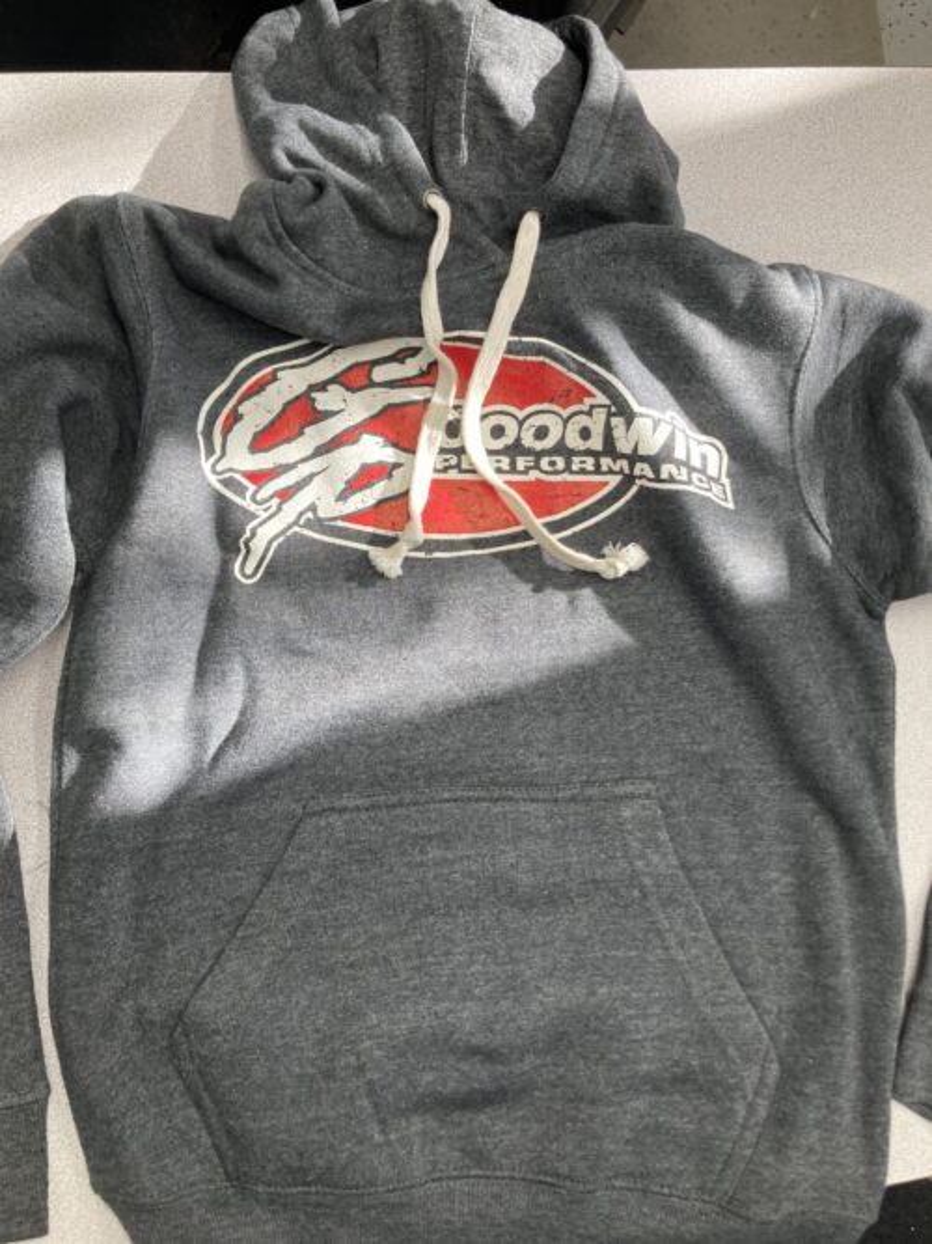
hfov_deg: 49.7
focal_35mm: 28
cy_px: 622
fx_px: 1005
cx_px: 466
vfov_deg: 63.5
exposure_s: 1/60
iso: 40
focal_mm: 3.99
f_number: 1.8
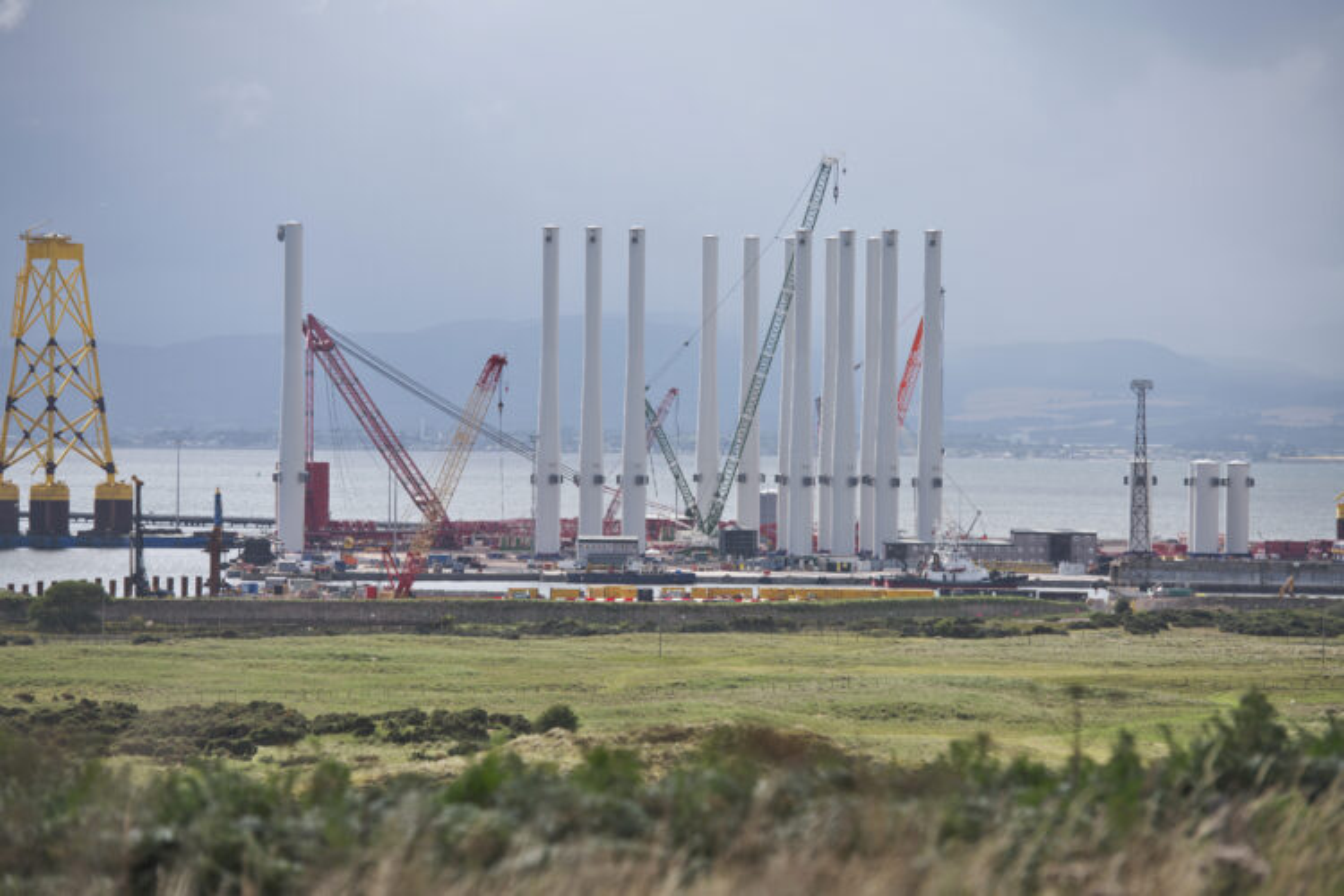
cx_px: 672
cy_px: 448
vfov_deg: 9.1
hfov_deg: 13.7
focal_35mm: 150
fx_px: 5600
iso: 125
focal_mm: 150
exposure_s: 1/1250
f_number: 4
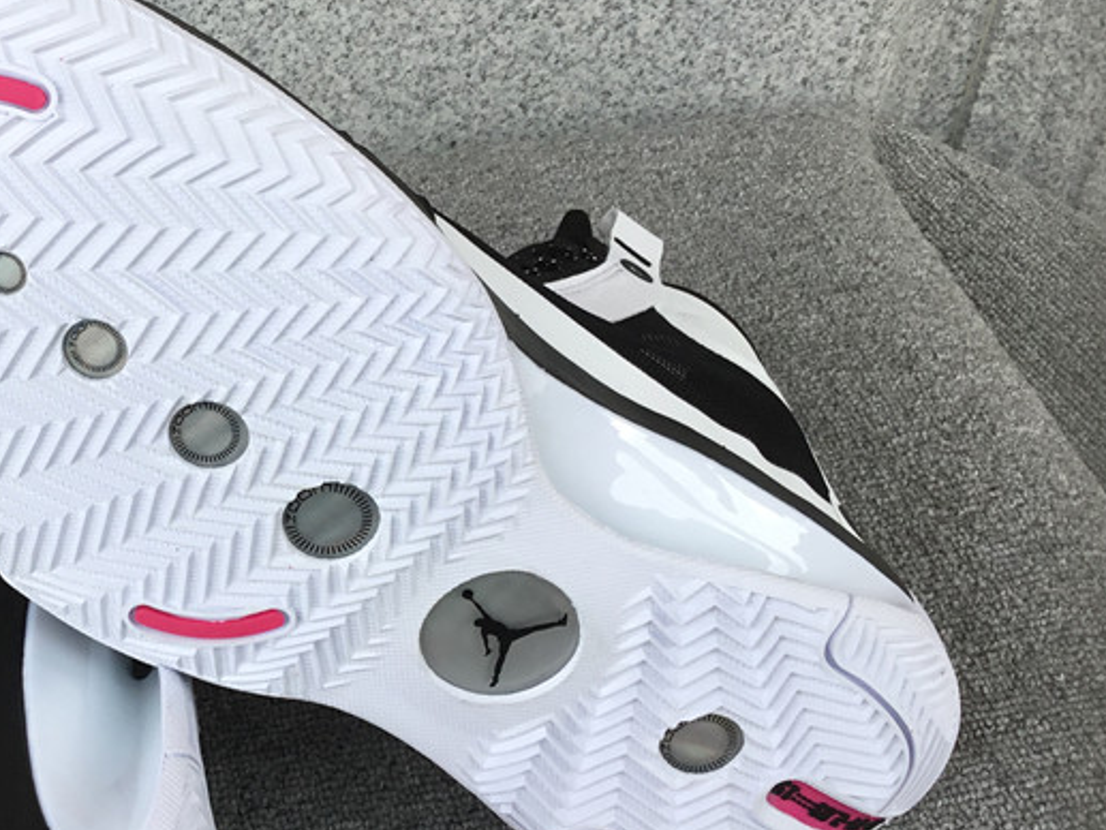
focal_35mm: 54
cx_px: 201
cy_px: 470
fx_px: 1726
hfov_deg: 34.3
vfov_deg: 27.0
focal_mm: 3.3
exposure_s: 1/210
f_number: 2.4
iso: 25
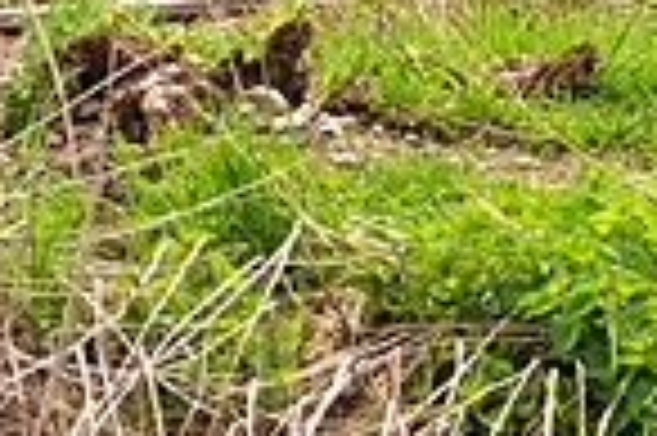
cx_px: 756
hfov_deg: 2.2
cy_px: -665
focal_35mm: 947
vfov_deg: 1.4
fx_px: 17263
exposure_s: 1/250
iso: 200
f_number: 10
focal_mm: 90
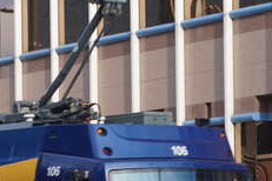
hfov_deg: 8.9
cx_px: -32
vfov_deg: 6.0
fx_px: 1730
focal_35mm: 229
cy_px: 223
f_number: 5.6
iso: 100
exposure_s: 1/160
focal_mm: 44
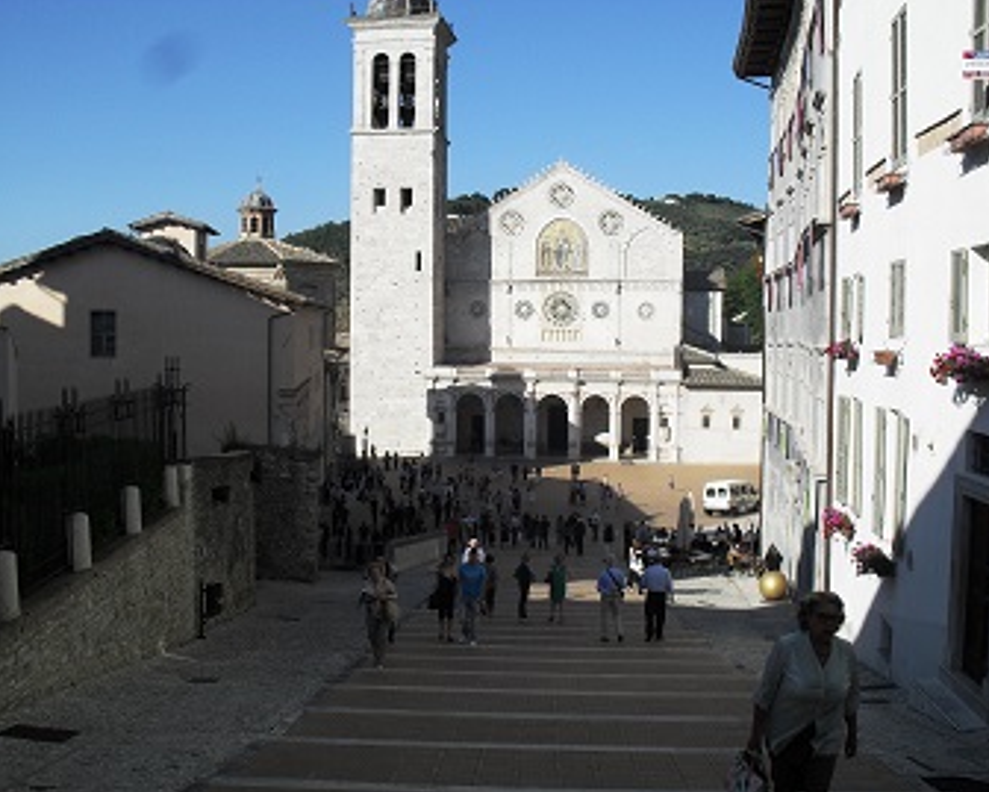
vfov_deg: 40.1
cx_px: 509
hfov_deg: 49.1
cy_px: 396
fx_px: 1083
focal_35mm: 37
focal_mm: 6.3
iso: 100
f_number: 8.4
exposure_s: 1/250
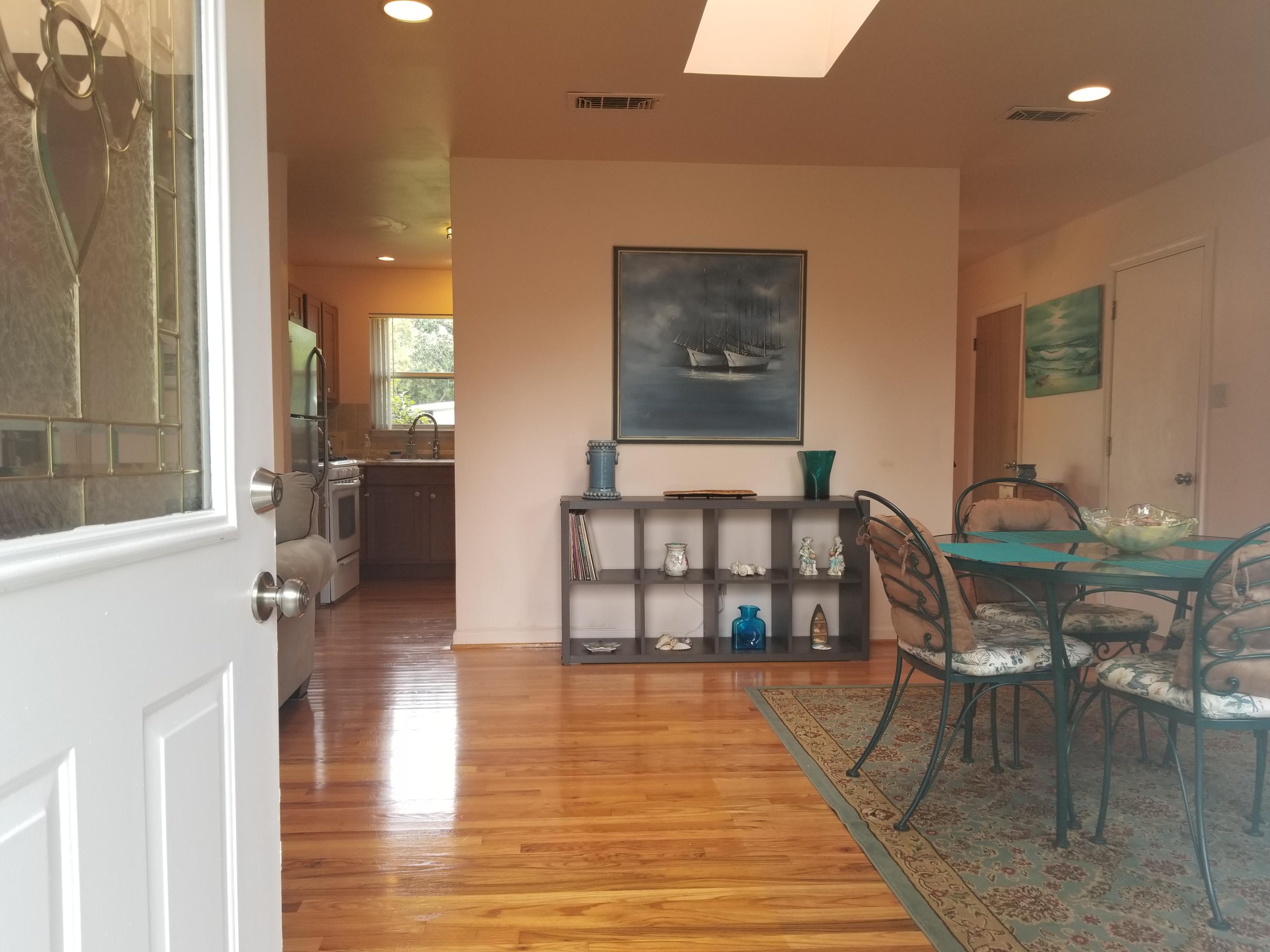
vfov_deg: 53.1
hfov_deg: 67.3
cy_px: 476
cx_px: 635
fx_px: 954
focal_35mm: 26
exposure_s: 1/60
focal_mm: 4.3
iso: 64
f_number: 1.7
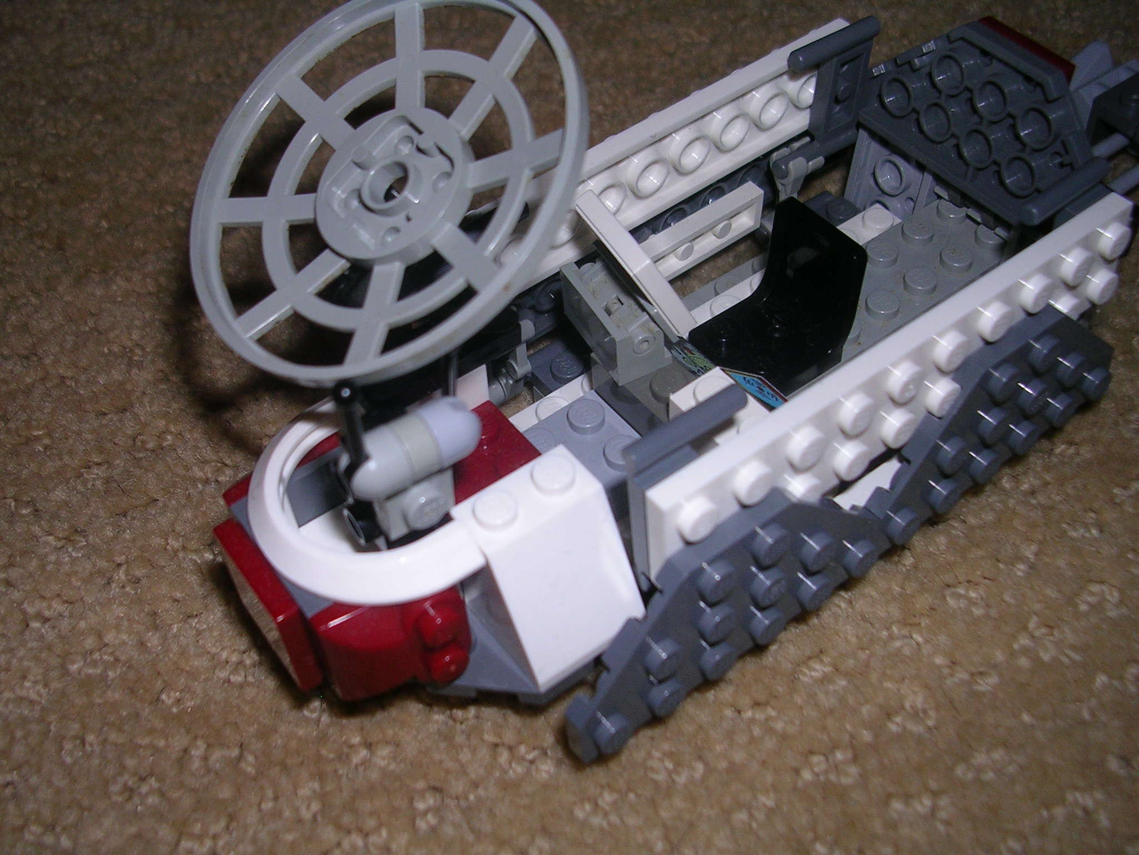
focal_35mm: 38
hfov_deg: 49.0
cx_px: 570
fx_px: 1250
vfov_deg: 37.7
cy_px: 428
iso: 50
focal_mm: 5.8
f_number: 2.8
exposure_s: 1/60.1
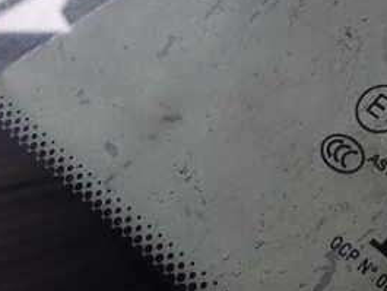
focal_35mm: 68
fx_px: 761
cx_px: 422
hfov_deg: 26.4
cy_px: 180
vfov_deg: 21.6
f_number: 3.2
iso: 100
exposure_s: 1/100
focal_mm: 5.4
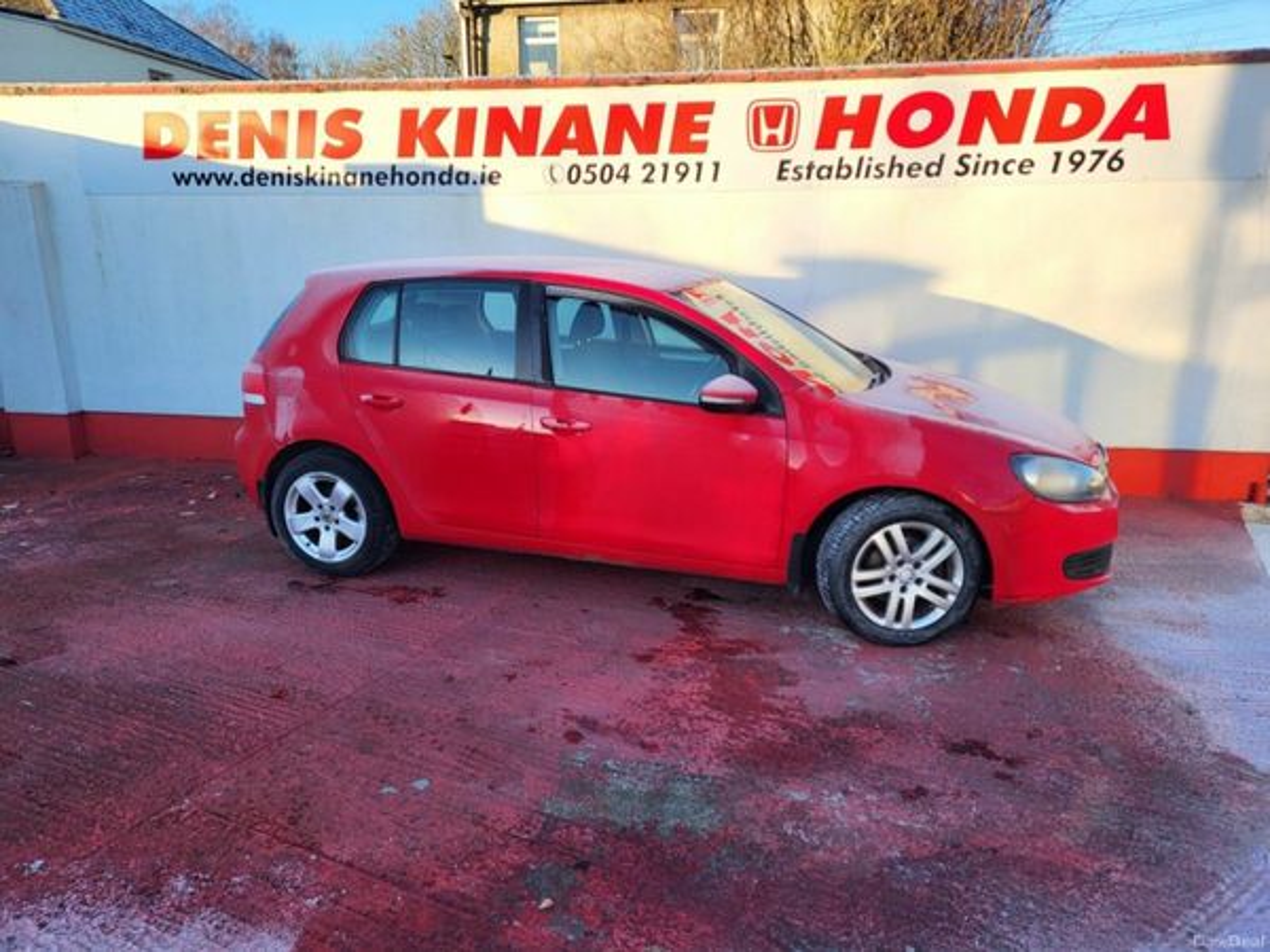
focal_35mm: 26
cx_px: 635
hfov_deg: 67.3
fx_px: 954
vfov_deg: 53.1
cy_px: 476
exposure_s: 1/462
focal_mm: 5.4
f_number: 1.8
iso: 40
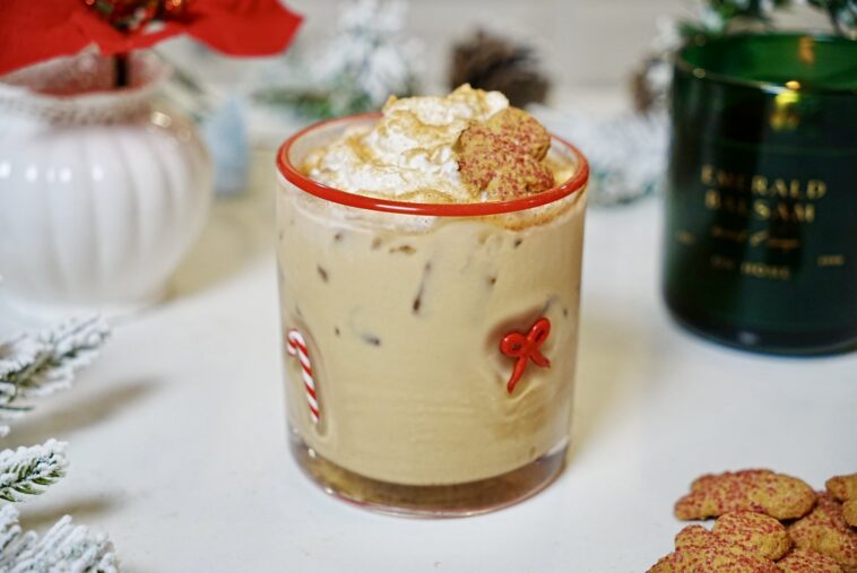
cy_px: 286
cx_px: 428
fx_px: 1297
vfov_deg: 24.9
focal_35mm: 54
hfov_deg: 36.6
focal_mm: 36.3
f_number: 3.2
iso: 1000
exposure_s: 1/320
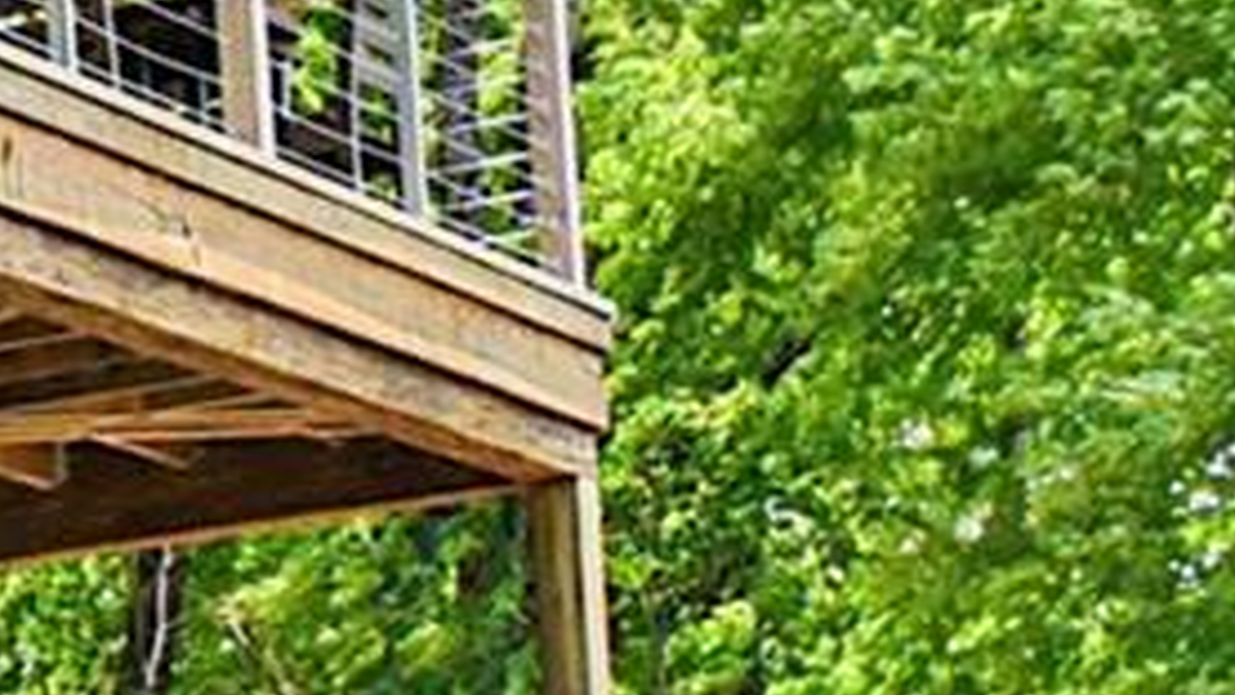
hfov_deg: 10.0
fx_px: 6093
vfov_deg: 6.5
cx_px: -1828
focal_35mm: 186
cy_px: -325
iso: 1600
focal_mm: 24
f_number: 10
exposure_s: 1/400
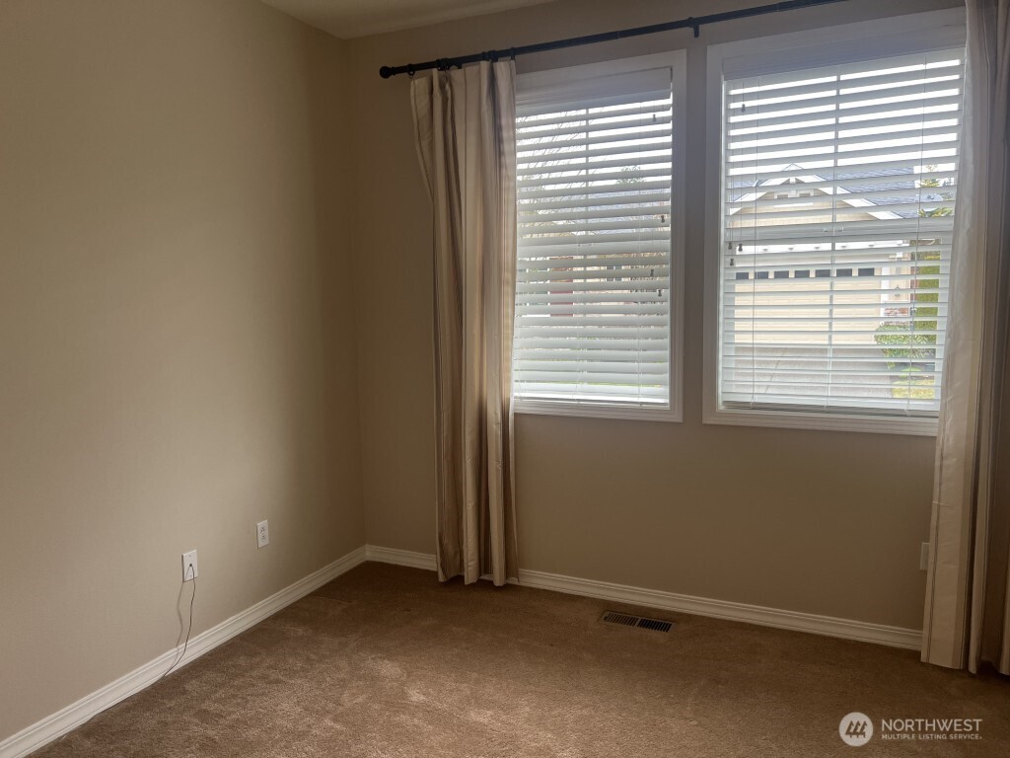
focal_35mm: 26
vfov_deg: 53.1
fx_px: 759
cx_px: 505
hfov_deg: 67.3
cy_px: 379
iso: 100
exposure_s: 1/120
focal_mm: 5.7
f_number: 1.5
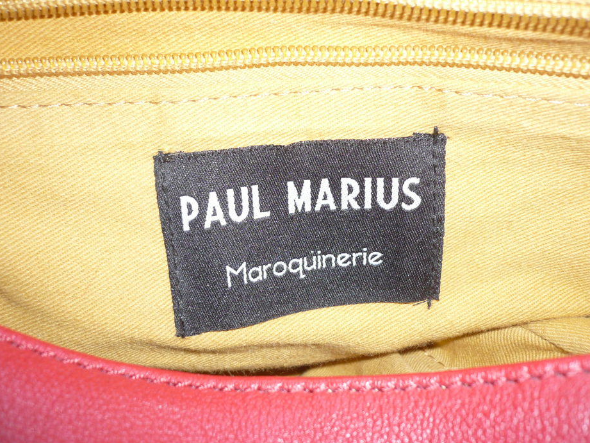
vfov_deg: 37.7
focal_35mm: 38
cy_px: 207
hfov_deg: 49.0
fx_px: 648
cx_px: 286
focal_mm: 5.8
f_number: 2.8
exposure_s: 1/30
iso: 100
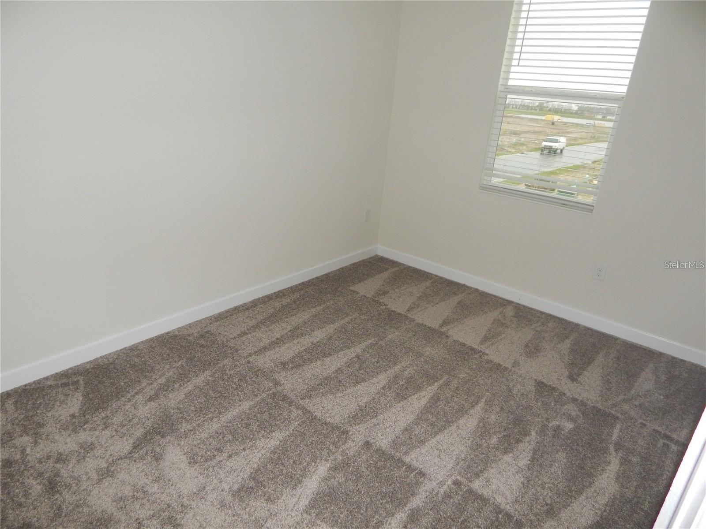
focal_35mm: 22
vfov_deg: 61.1
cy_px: 264
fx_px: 449
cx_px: 353
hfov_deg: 76.4
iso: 200
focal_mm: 4
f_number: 3
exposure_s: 1/30
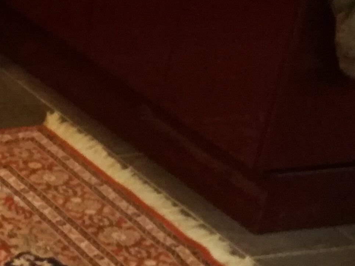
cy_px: 439
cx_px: -270
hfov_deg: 14.9
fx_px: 1190
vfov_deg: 12.0
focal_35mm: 116
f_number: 2
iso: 400
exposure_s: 1/33.3
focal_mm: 3.79
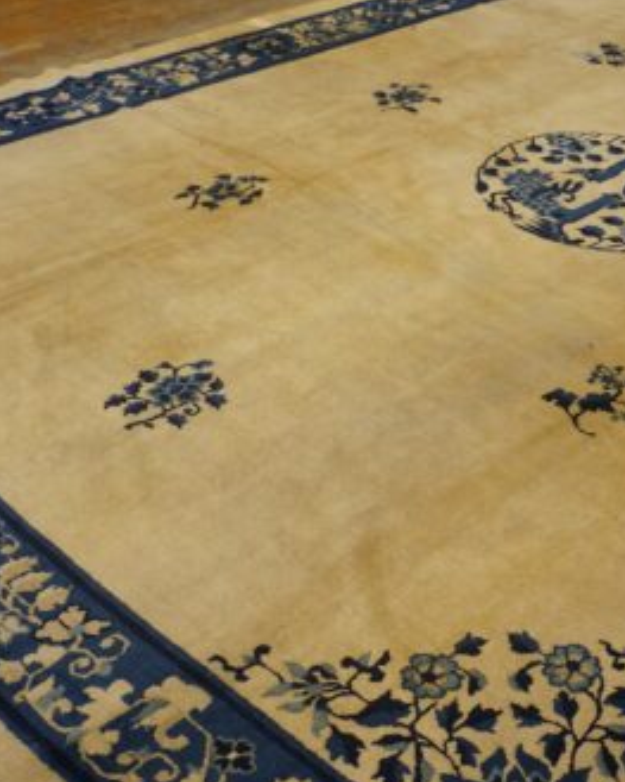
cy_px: 396
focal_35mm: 54
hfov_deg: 27.3
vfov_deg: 34.8
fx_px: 1246
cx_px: 551
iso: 500
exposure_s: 1/60
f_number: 4
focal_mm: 21
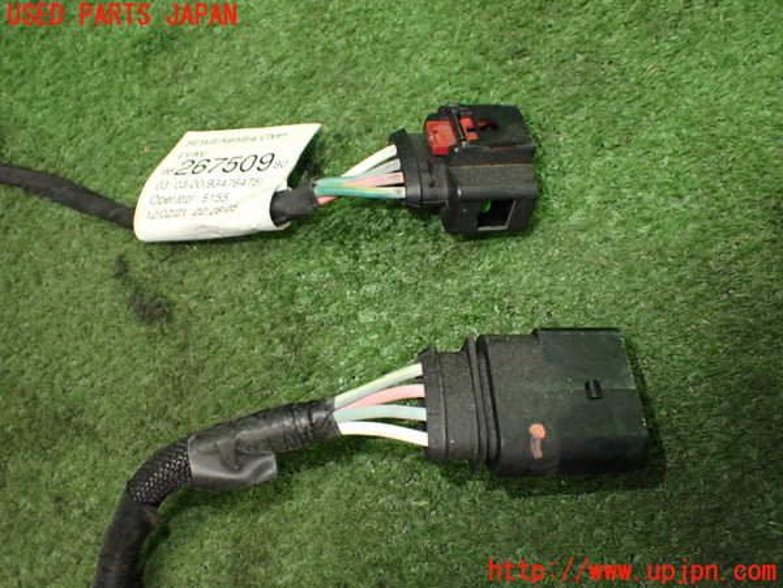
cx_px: 392
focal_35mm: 30
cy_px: 294
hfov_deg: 60.0
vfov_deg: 46.8
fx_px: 679
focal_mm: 5.4
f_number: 2.3
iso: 640
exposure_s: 1/125
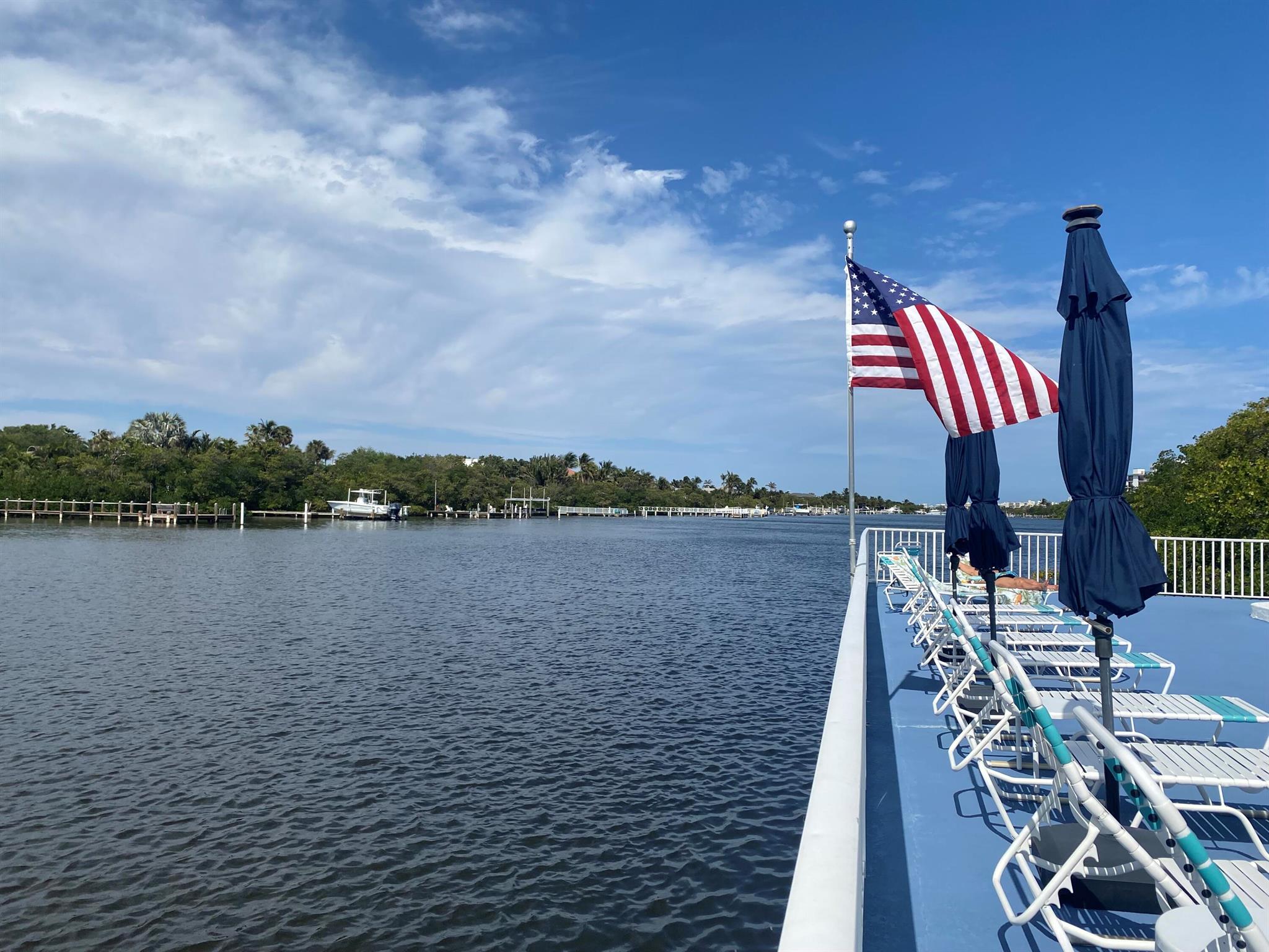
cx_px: 634
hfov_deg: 67.3
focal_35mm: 26
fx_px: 953
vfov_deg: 53.1
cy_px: 476
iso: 32
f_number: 1.8
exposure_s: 1/6061
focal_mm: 4.25
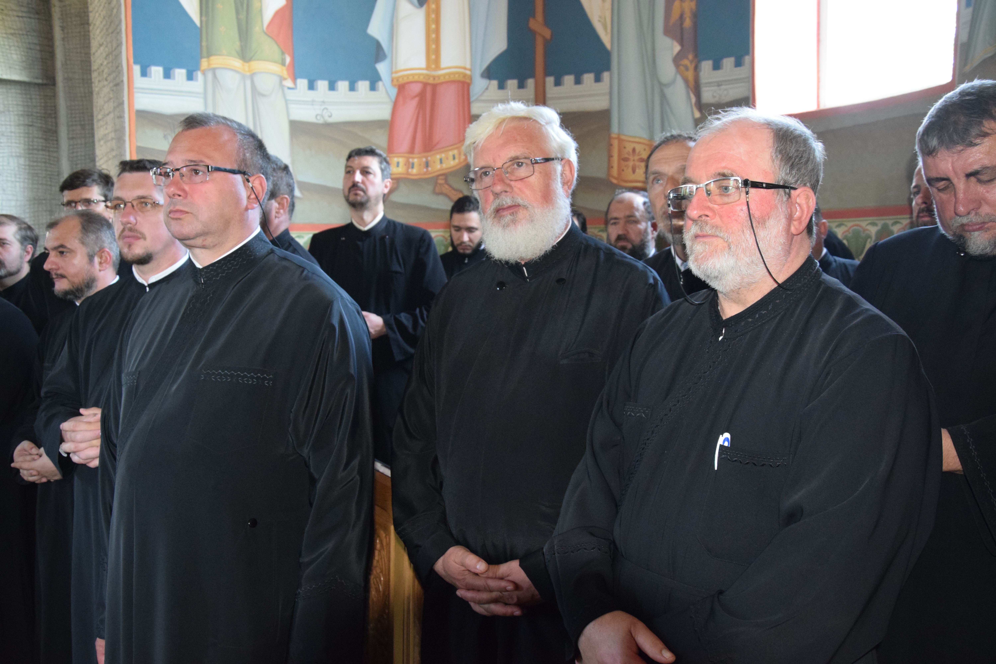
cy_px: 332
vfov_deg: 40.0
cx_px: 498
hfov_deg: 57.2
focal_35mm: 33
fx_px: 913
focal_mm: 22
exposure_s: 1/80
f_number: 5
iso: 3200
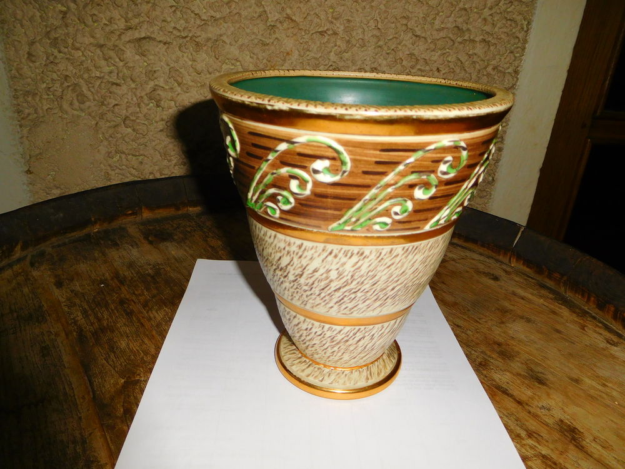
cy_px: 234
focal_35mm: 25
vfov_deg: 54.9
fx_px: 451
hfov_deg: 69.4
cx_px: 312
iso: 200
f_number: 6.8
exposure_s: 1/30
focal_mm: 4.5
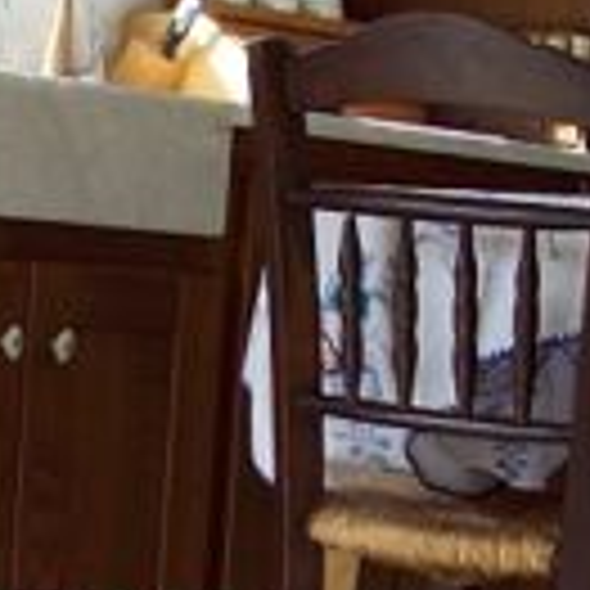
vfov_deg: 10.1
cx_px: 25
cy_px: 658
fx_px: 3297
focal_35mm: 171
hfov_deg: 10.2
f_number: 2.7
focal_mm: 6
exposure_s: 1/115
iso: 80
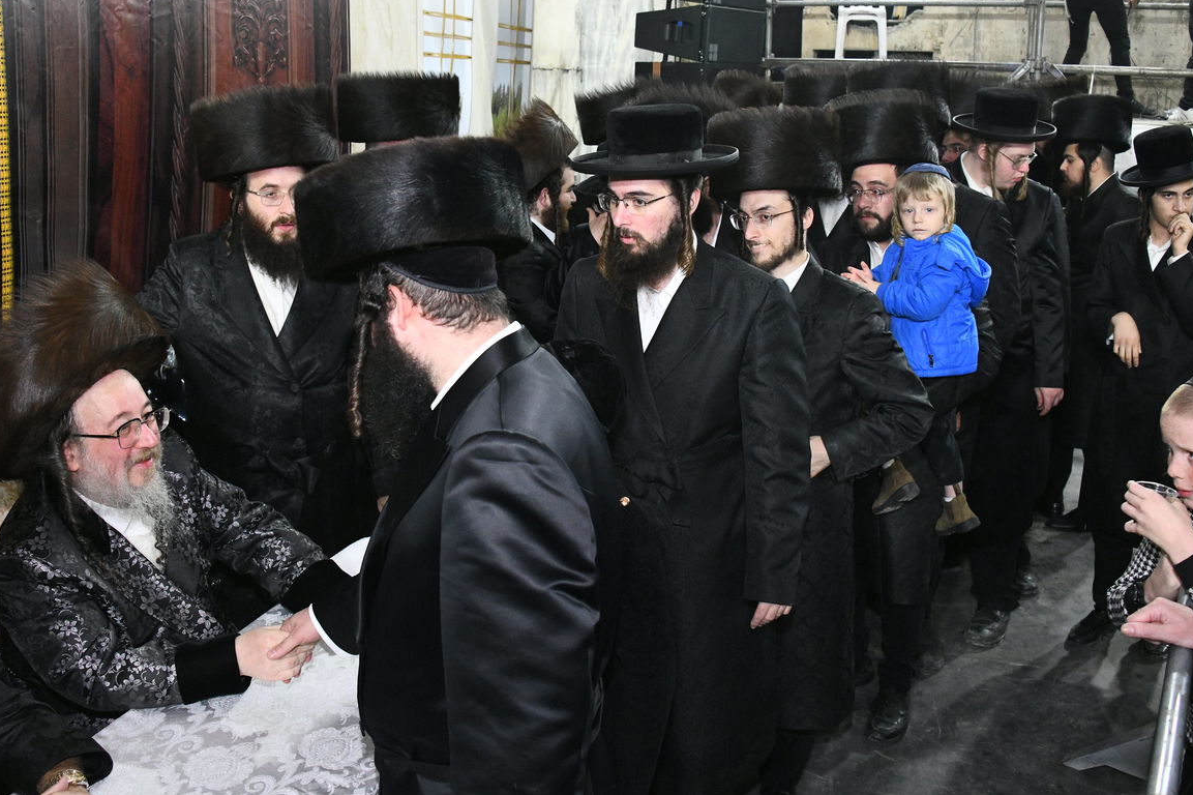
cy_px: 314
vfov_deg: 38.7
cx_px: 570
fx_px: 1126
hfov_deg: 55.8
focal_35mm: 34
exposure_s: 1/125
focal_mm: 28
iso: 5000
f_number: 5.6
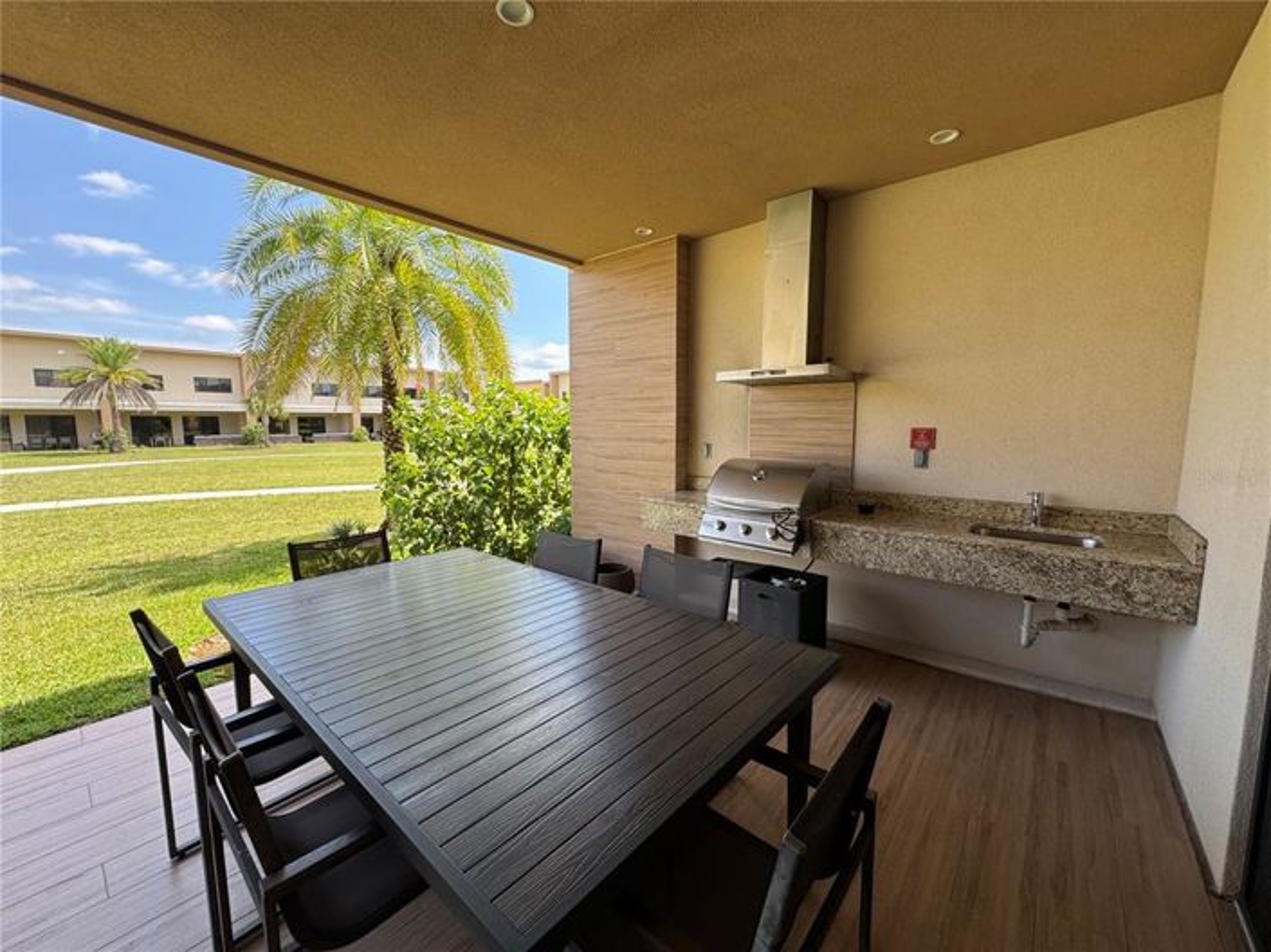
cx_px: 636
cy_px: 476
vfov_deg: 85.6
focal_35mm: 14
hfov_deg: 102.1
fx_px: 514
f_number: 2.2
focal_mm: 2.22
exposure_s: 1/328
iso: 40
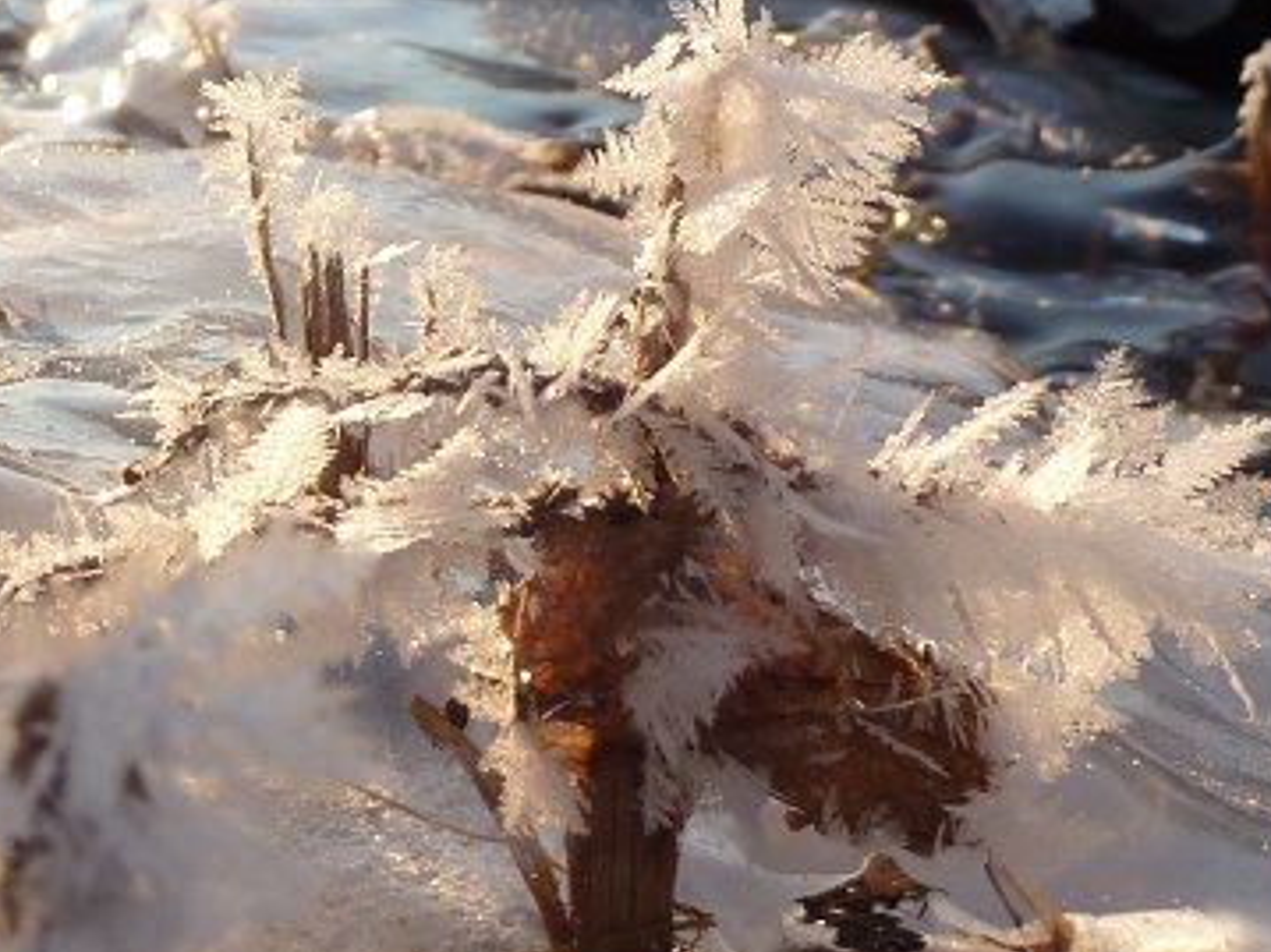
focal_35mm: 77
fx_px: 2826
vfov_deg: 19.0
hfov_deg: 24.4
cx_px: 71
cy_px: 241
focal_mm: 4.4
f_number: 4
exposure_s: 1/200
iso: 80
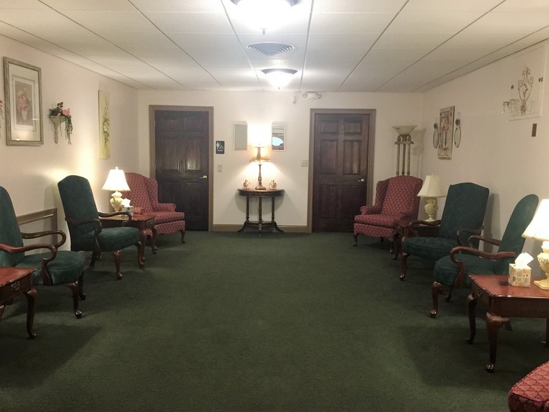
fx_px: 460
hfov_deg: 61.7
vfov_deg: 48.2
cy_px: 206
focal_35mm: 29
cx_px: 274
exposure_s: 1/15
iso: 125
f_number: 2.2
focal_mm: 4.15
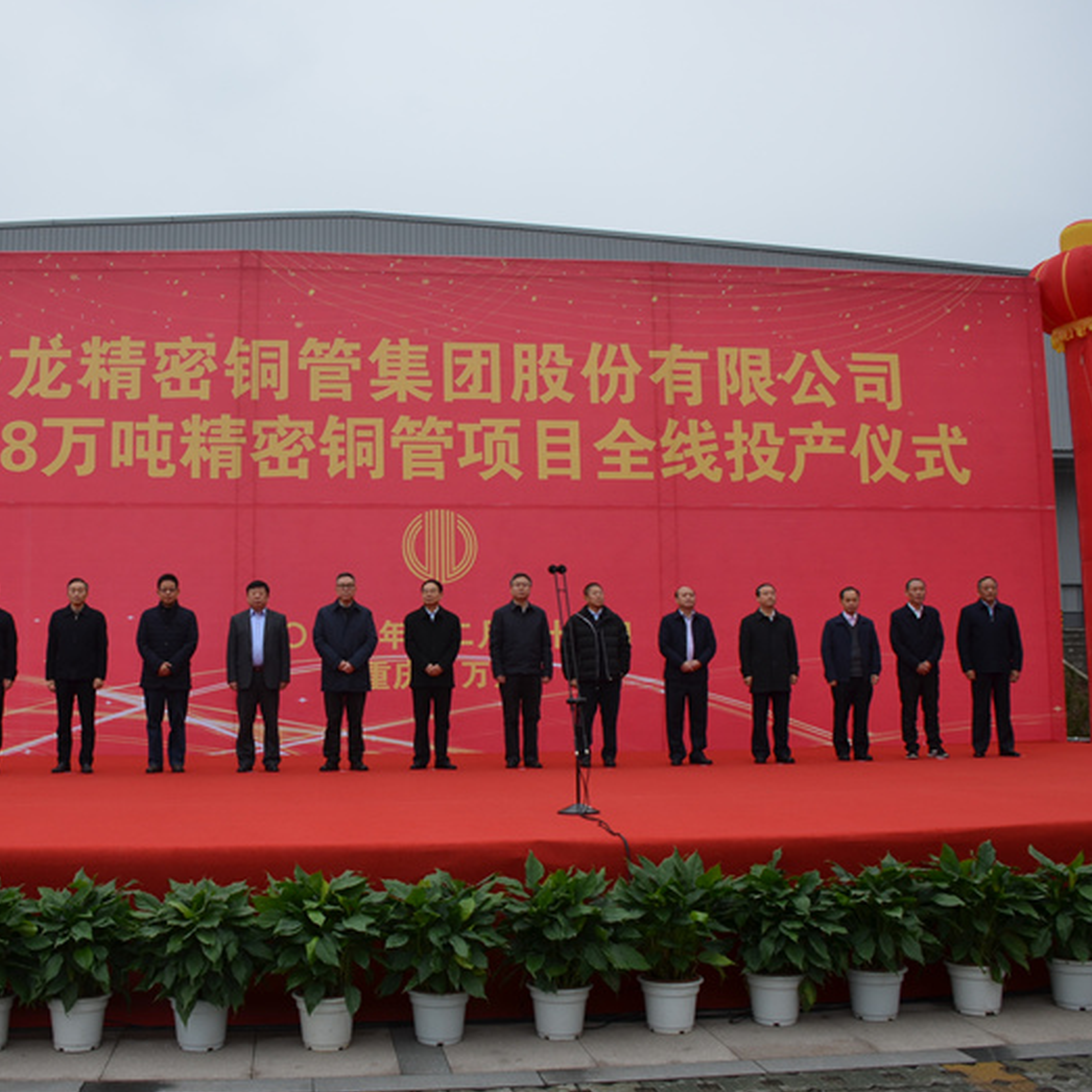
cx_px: 399
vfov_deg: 47.2
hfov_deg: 46.7
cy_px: 544
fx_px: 1249
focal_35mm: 35
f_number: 5
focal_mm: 18
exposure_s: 1/100
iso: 200
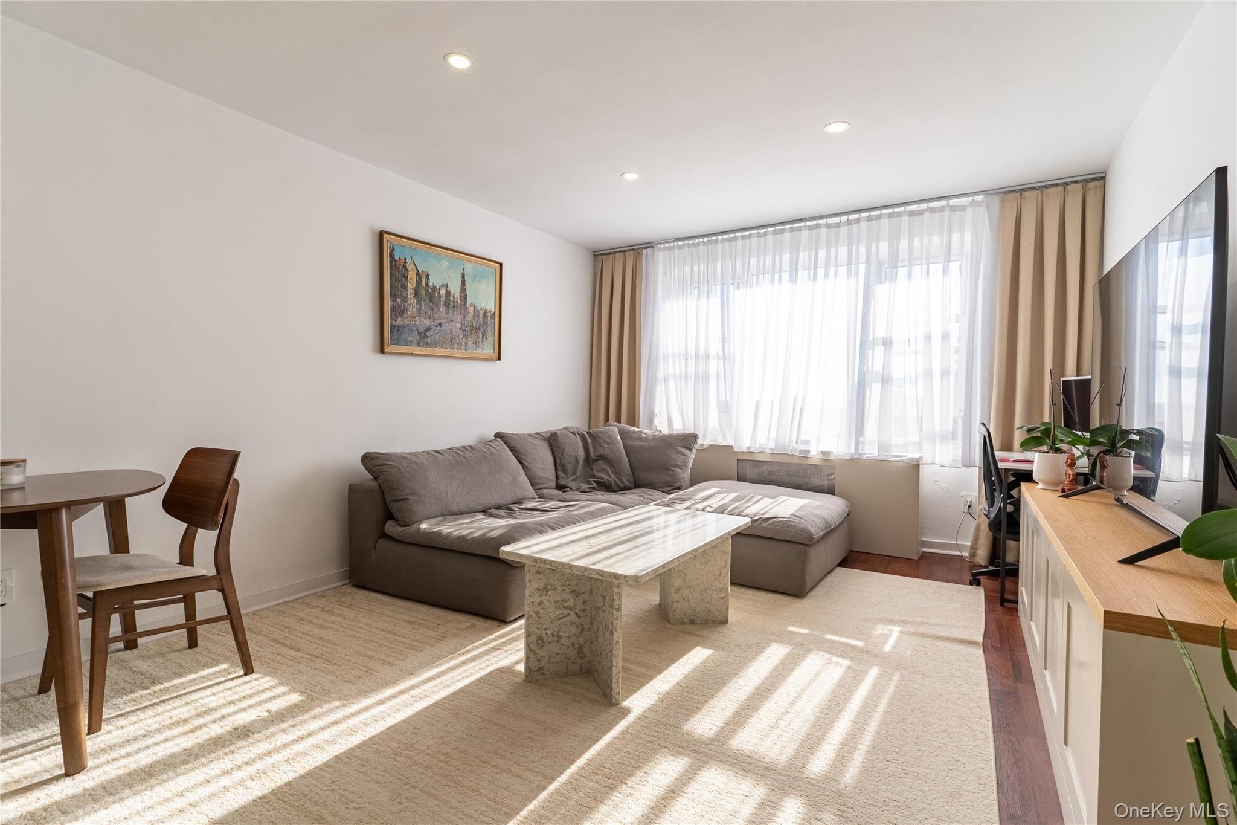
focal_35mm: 17
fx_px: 584
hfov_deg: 93.3
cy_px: 412
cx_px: 618
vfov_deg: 70.4
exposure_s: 1/8000
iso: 400
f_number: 9
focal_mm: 17
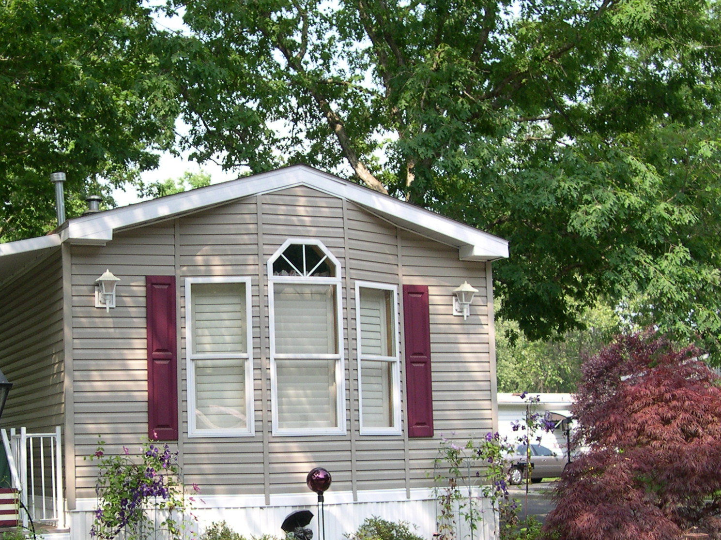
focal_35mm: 58
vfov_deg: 25.1
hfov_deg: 32.6
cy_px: 346
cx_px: 182
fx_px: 1208
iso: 100
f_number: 2.8
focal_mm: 8
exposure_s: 1/384
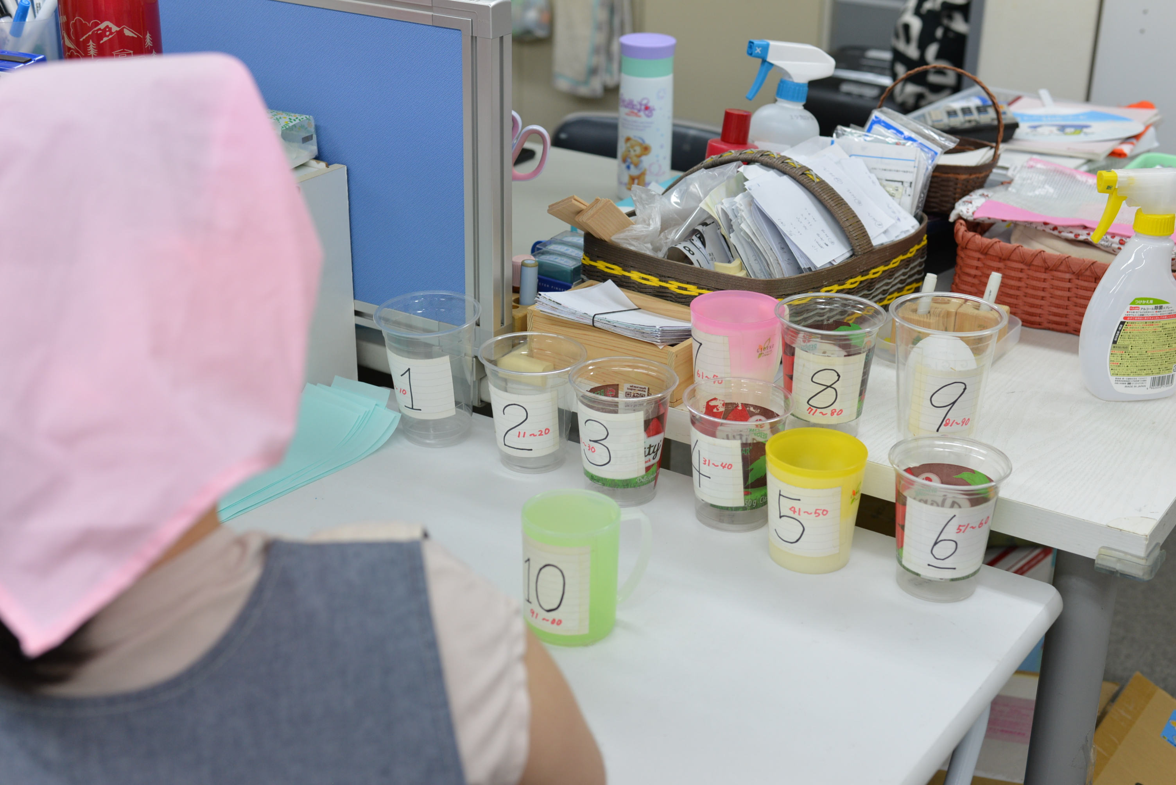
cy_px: 392
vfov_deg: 27.0
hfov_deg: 39.6
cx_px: 588
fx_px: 1634
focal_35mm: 50
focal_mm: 50
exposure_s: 1/125
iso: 800
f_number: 5
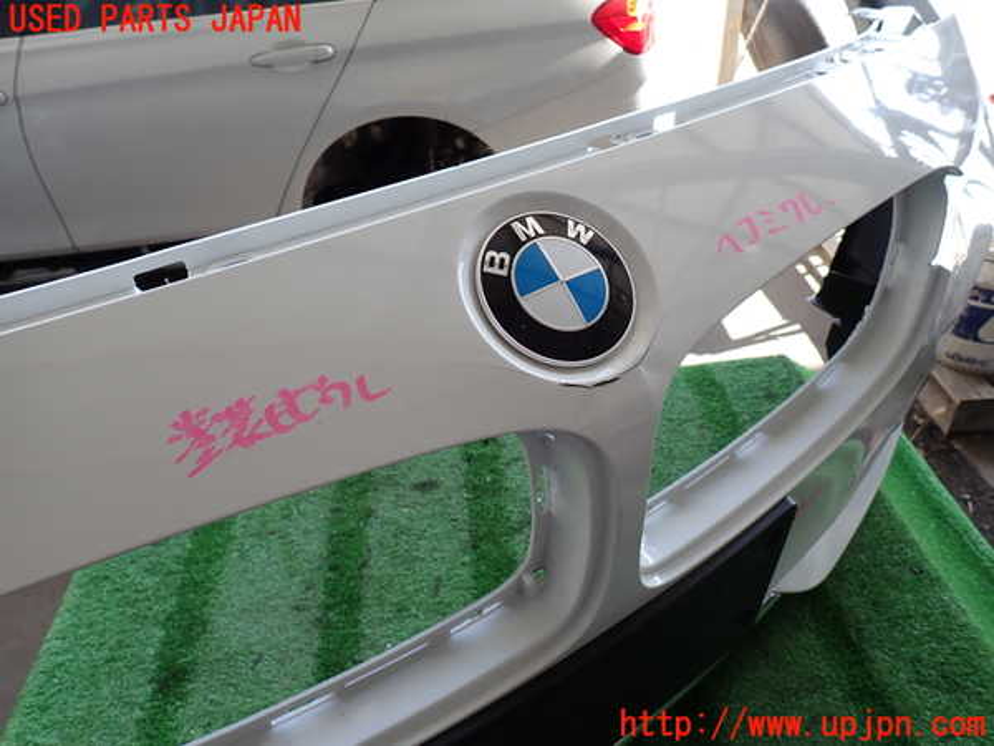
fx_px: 718
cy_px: 373
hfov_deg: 69.4
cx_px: 497
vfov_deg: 54.9
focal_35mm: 25
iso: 100
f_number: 2.8
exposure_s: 1/100
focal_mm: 4.5
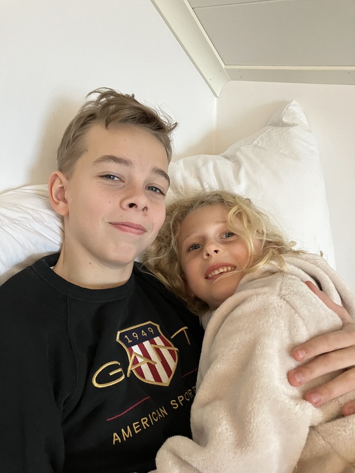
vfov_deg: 63.4
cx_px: 178
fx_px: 383
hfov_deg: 49.7
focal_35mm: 28
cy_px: 236
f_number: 1.8
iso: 320
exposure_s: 1/53
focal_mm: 3.99
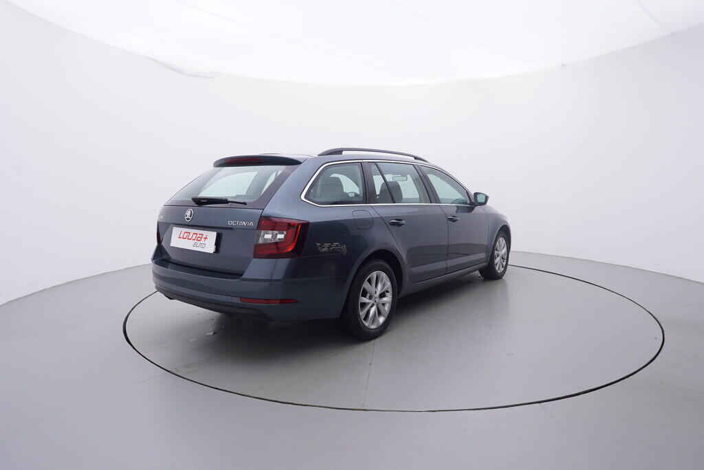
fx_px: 440
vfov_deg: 56.2
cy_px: 235
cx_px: 352
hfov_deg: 77.3
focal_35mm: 22
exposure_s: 1/80
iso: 200
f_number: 5
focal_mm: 15
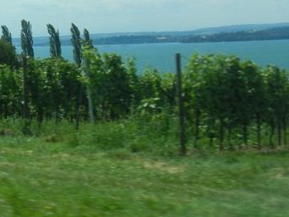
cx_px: 17
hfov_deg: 21.6
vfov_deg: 16.7
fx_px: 735
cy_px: 46
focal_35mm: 88
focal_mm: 5.4
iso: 160
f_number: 7
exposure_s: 1/497
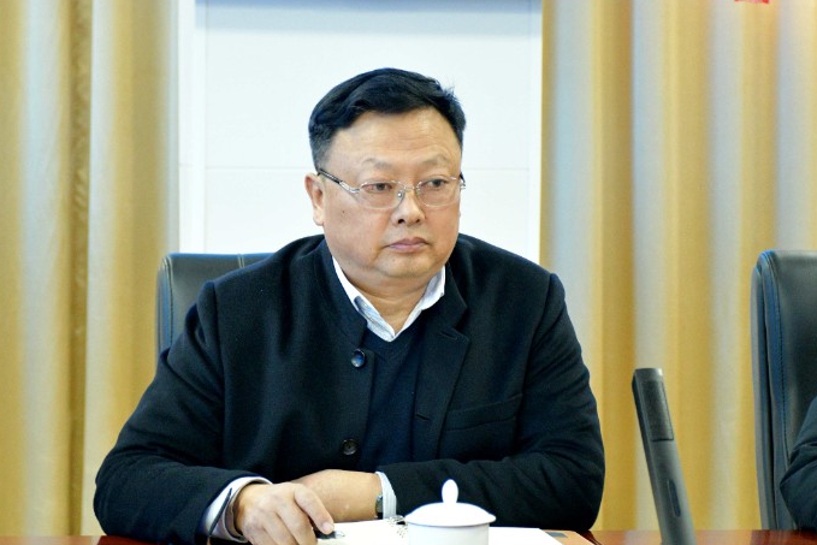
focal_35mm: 106
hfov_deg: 19.3
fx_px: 2406
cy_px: 270
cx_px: 389
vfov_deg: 12.9
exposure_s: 1/60
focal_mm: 60
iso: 4000
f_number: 5
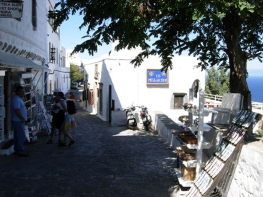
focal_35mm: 36
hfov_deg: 51.4
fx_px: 274
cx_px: 132
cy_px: 98
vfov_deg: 39.7
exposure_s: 1/287
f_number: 4.8
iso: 50
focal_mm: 7.5
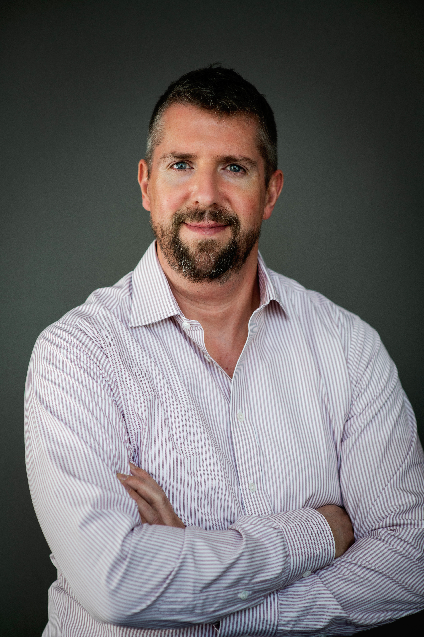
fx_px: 1504
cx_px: 212
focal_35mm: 85
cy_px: 318
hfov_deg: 16.1
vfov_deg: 23.9
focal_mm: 85
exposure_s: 1/400
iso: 250
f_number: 2.8
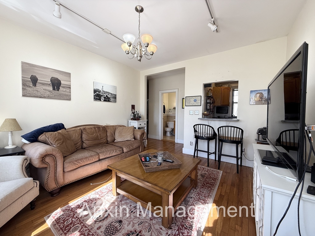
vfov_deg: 85.7
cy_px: 118
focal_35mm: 14
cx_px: 158
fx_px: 127
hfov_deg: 102.1
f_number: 2.2
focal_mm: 2.22
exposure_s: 1/120
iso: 100
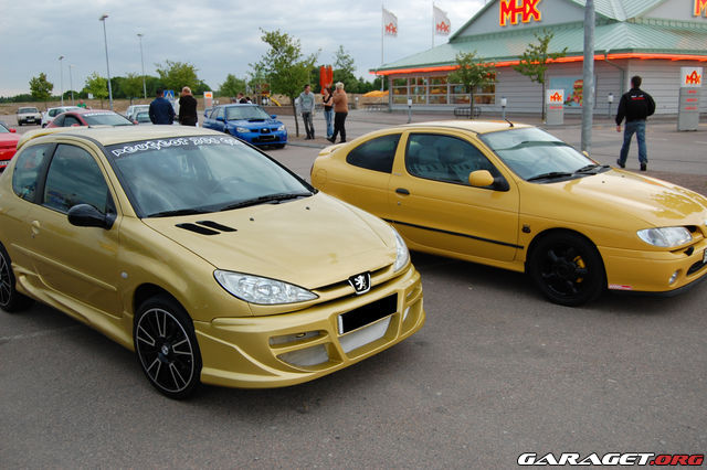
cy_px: 235
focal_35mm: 33
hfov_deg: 57.2
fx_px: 648
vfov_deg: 39.9
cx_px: 354
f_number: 5
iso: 400
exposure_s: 1/100
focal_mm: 22
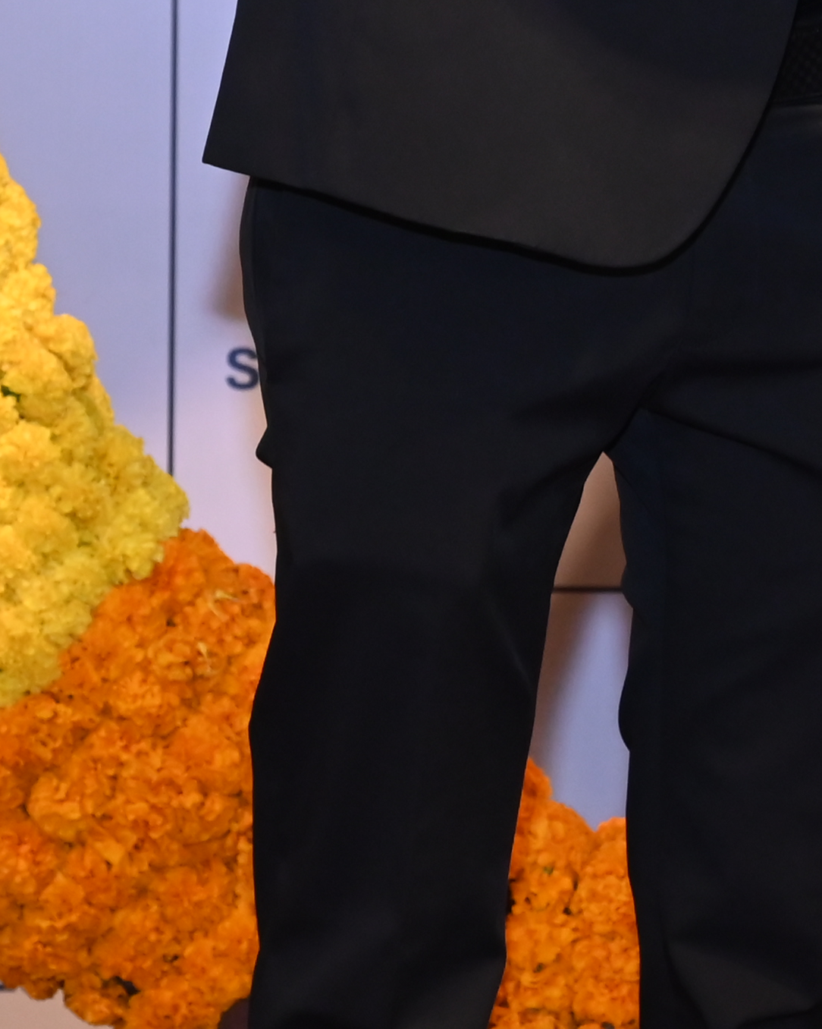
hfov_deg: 7.6
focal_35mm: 200
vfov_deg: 9.5
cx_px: 1206
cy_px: -228
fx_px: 6085
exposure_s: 1/125
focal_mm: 48
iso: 1250
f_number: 5.6
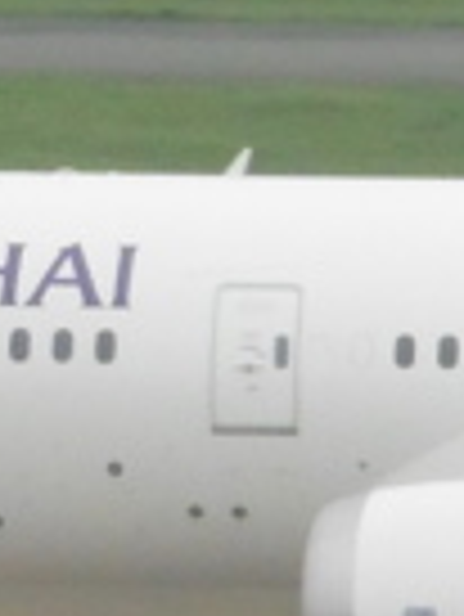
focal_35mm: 634
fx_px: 11313
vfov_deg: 3.1
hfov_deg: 2.3
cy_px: 220
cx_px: 1189
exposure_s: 1/800
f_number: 6.3
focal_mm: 15.1
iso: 400
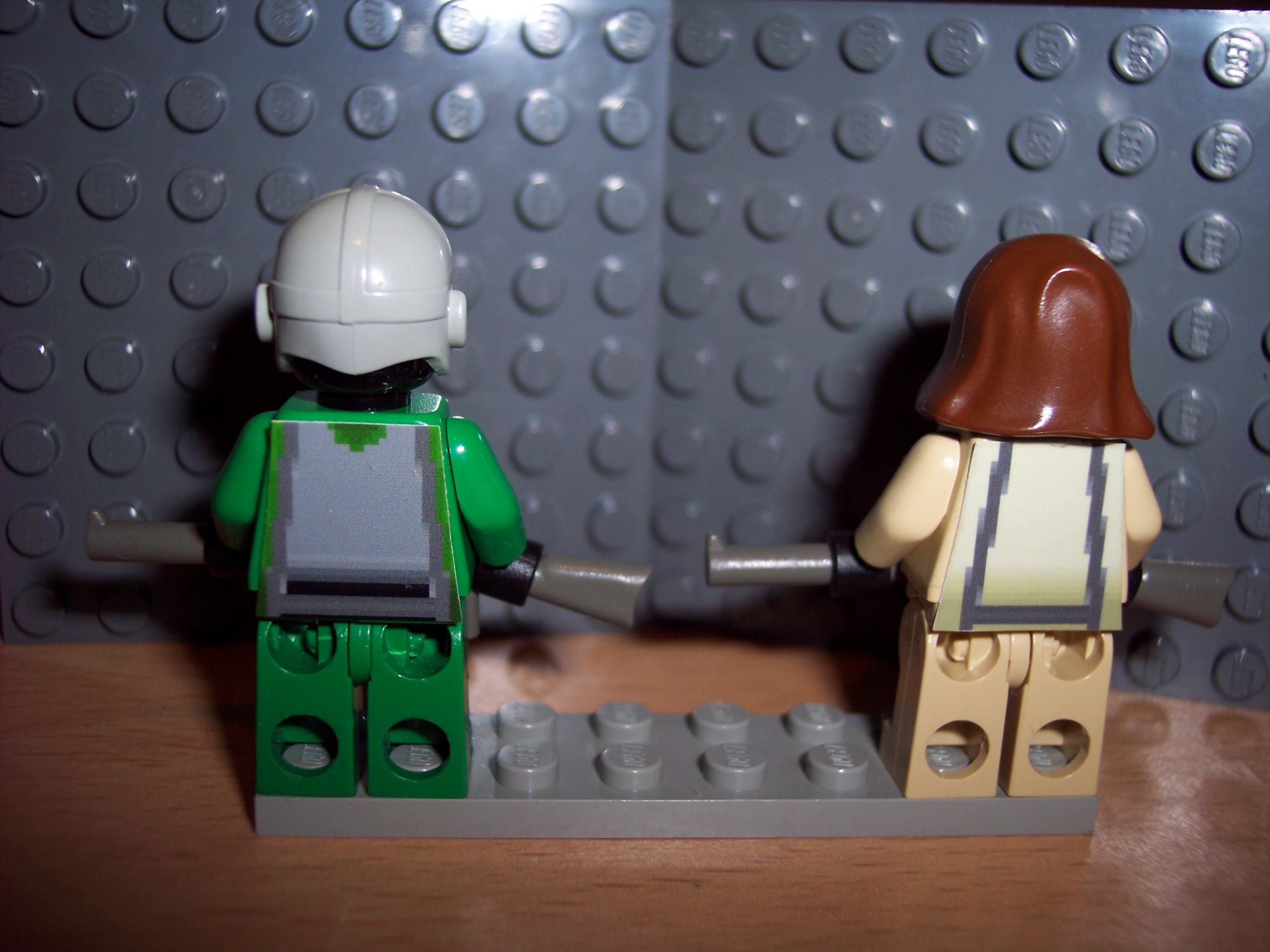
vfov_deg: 36.8
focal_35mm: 39
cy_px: 476
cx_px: 635
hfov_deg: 47.9
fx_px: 1431
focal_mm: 8
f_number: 2.8
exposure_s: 1/60
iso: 100
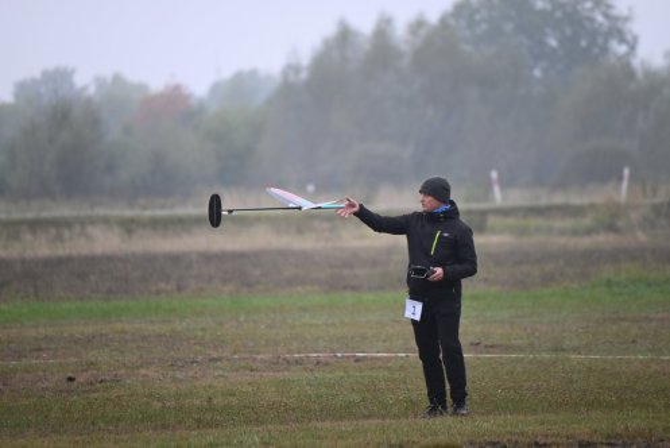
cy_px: 224
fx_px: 7448
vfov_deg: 3.4
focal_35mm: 400
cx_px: 335
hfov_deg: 5.2
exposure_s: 1/500
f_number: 6.3
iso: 1250
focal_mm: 400
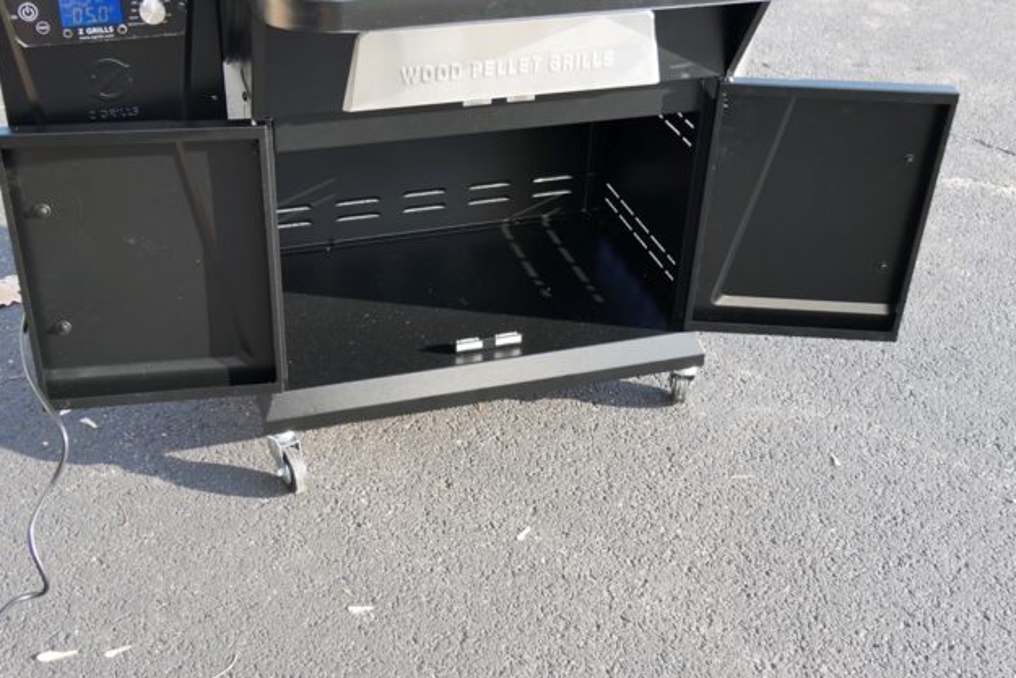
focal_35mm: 44
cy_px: 281
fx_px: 1242
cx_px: 468
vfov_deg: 30.5
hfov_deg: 44.5
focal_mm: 19
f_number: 4
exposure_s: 1/125
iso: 200
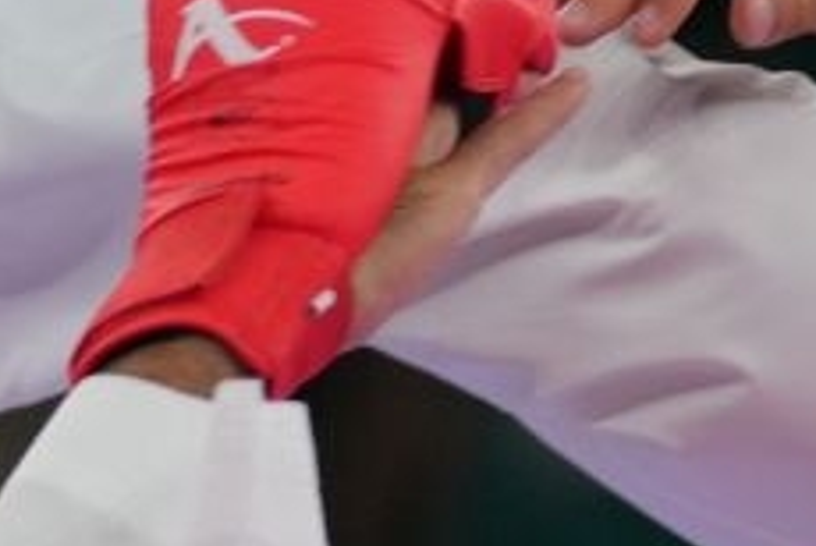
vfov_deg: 1.2
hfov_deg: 1.9
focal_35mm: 1109
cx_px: 862
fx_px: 25169
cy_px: 379
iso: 500
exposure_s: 1/1000
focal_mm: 142
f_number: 2.8
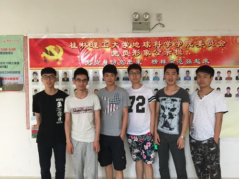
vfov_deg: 48.2
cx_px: 120
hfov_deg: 61.7
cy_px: 90
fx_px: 200
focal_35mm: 29
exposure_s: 1/15
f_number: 2.2
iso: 125
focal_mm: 4.15
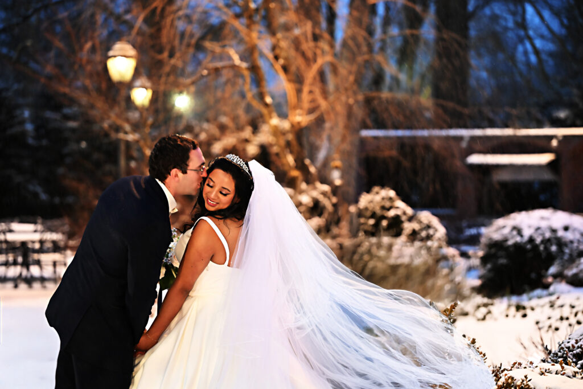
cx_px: 292
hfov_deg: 19.8
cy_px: 194
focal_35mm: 103
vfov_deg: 13.3
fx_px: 1668
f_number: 2.8
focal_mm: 103
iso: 4000
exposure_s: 1/40
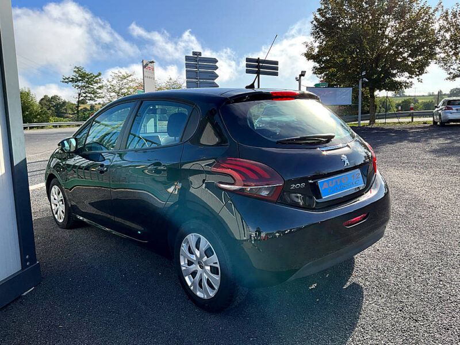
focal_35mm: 29
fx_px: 385
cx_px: 230
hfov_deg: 61.7
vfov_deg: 48.2
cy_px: 172
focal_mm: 3
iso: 25
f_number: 1.8
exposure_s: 1/1342
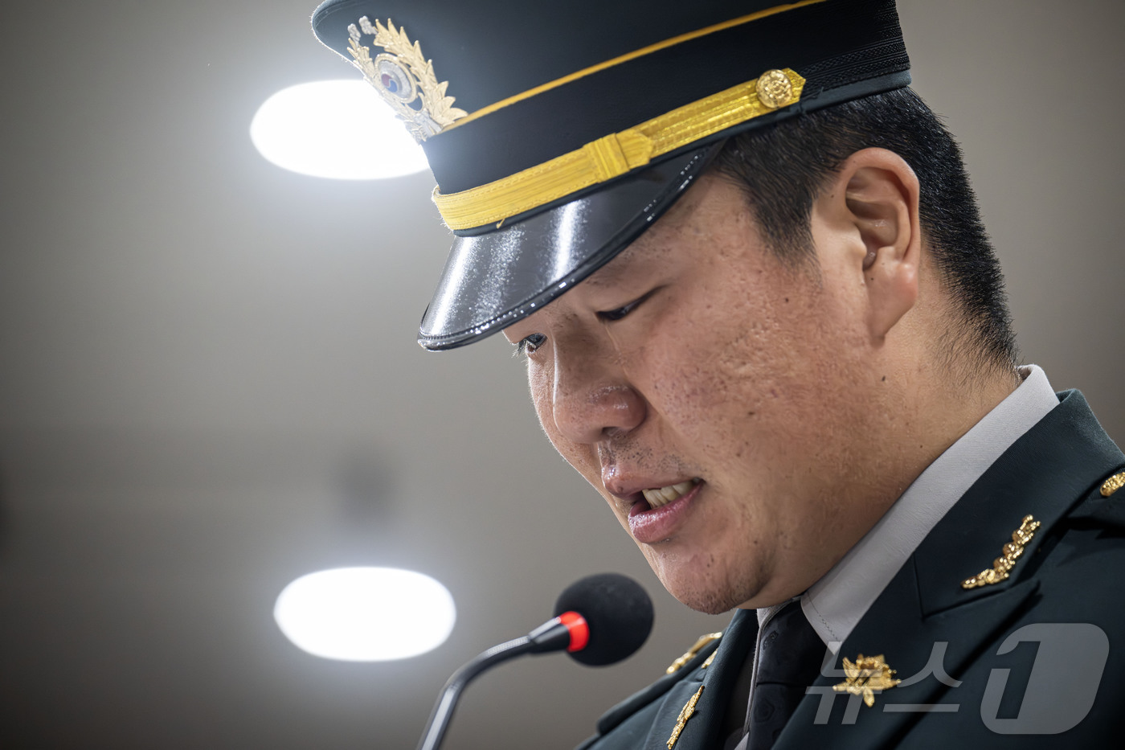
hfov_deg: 8.6
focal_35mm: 240
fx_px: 7499
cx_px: 562
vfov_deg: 5.7
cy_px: 375
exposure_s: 1/250
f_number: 5.6
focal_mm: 240
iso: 5000
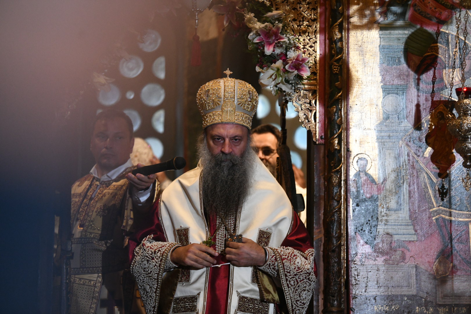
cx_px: 236
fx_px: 1766
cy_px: 157
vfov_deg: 10.2
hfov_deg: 15.2
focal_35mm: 135
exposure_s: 1/160
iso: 5000
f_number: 4
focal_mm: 135
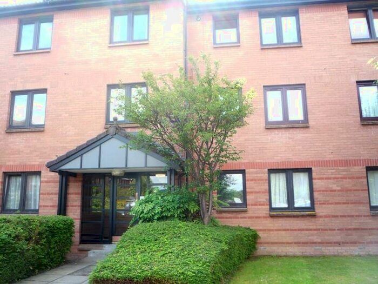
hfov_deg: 60.0
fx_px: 328
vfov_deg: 46.8
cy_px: 142
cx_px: 189
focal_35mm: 30
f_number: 3.3
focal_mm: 5.2
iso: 100
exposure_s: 1/80
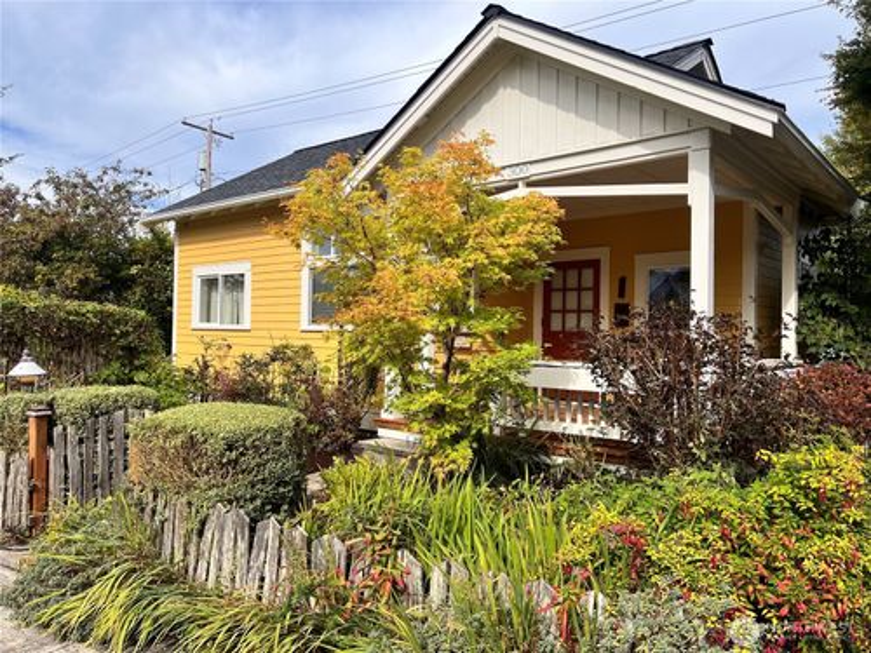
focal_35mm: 26
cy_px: 326
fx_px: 654
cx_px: 436
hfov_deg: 67.3
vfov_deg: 53.1
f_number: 1.5
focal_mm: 5.7
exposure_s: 1/2841
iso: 50
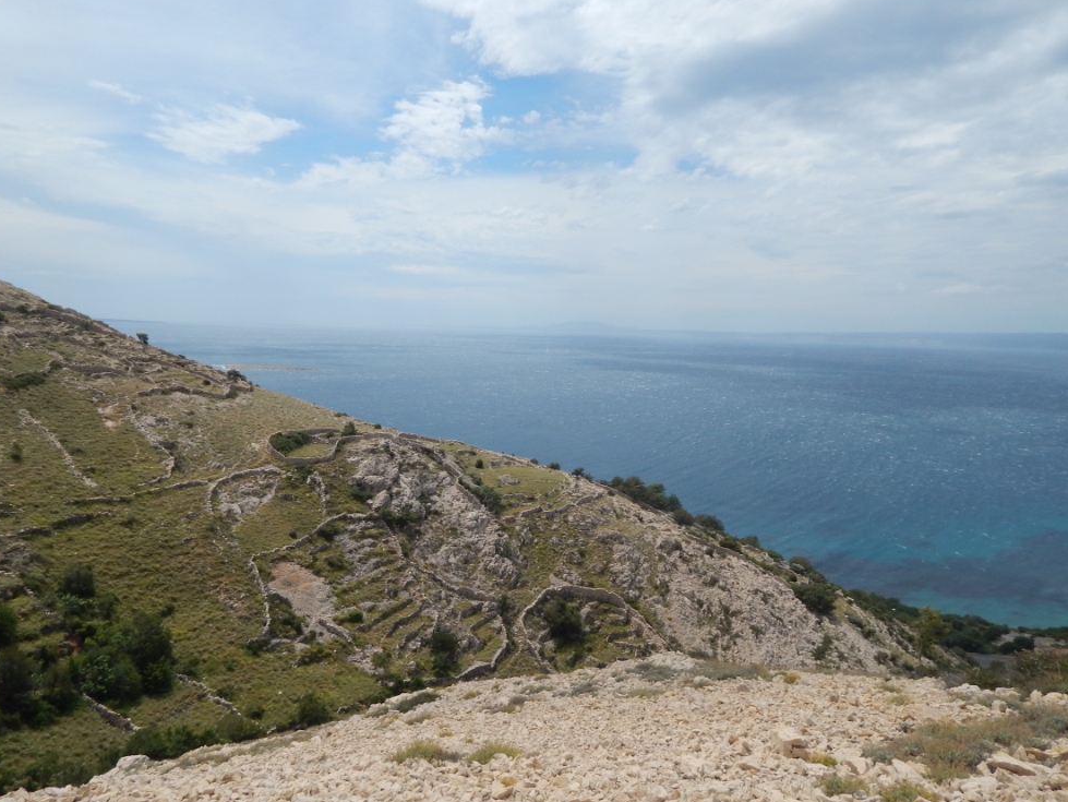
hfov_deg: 73.9
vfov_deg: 58.9
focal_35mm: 23
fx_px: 710
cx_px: 512
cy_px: 407
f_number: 6
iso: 125
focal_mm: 4
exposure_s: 1/1000
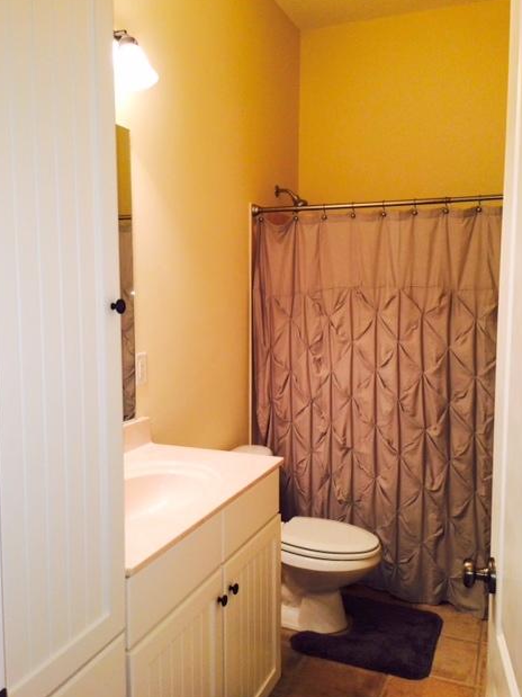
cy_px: 352
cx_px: 256
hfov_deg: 46.8
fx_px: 603
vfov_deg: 60.0
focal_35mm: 30
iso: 64
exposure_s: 1/30
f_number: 2.2
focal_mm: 4.15
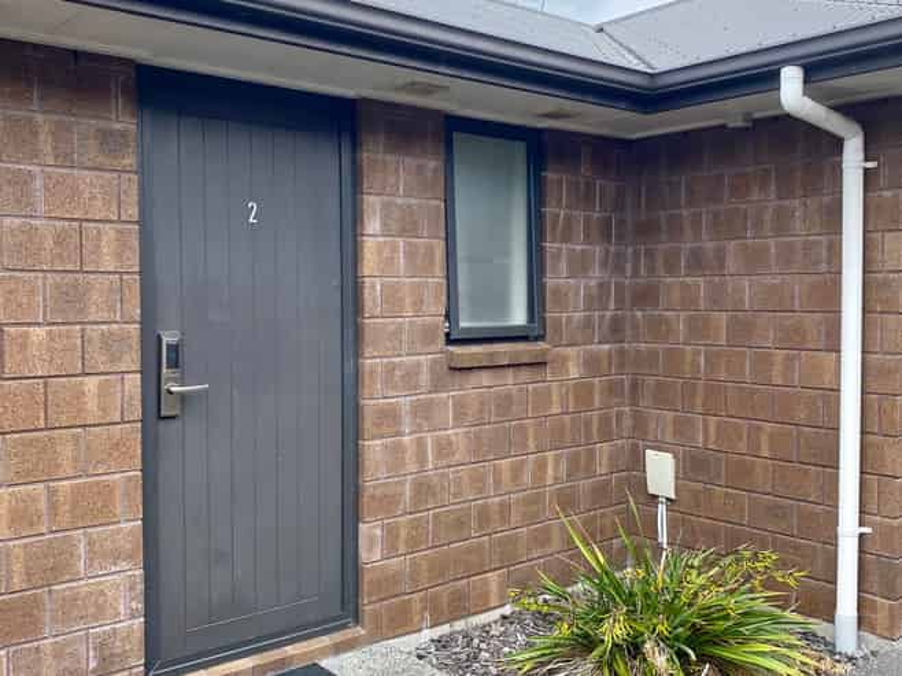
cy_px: 338
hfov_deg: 67.3
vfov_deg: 53.0
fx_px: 677
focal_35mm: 26
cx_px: 451
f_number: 1.8
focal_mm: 4.25
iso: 32
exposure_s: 1/685
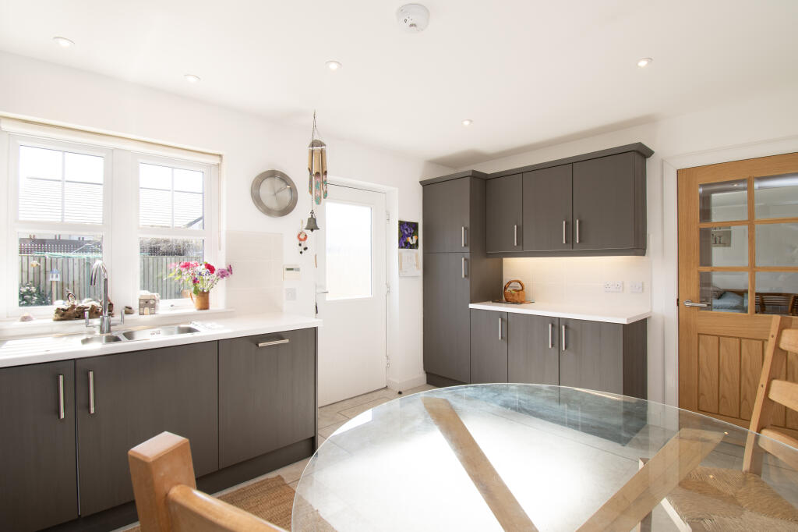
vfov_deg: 77.3
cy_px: 266
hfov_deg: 100.4
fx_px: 332
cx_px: 399
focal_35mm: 15
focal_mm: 10
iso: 160
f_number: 9
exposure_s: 1/20
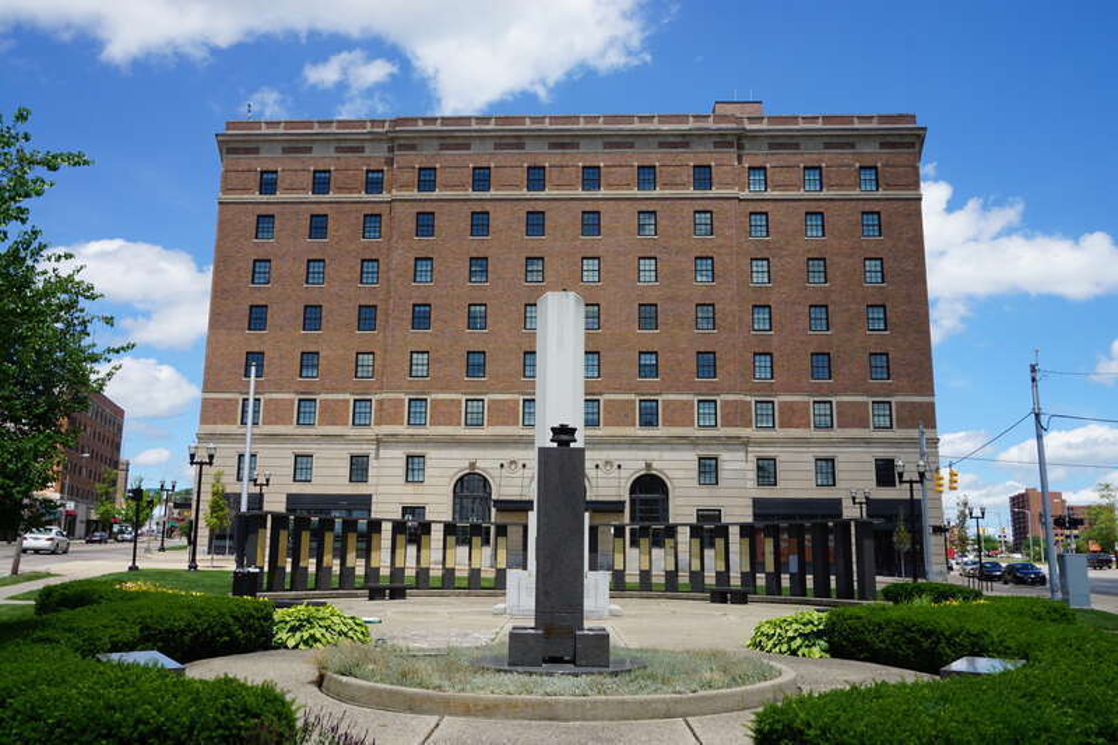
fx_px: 931
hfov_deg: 61.9
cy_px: 372
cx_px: 559
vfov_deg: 43.6
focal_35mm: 30
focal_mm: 20
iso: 100
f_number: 11
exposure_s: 1/125
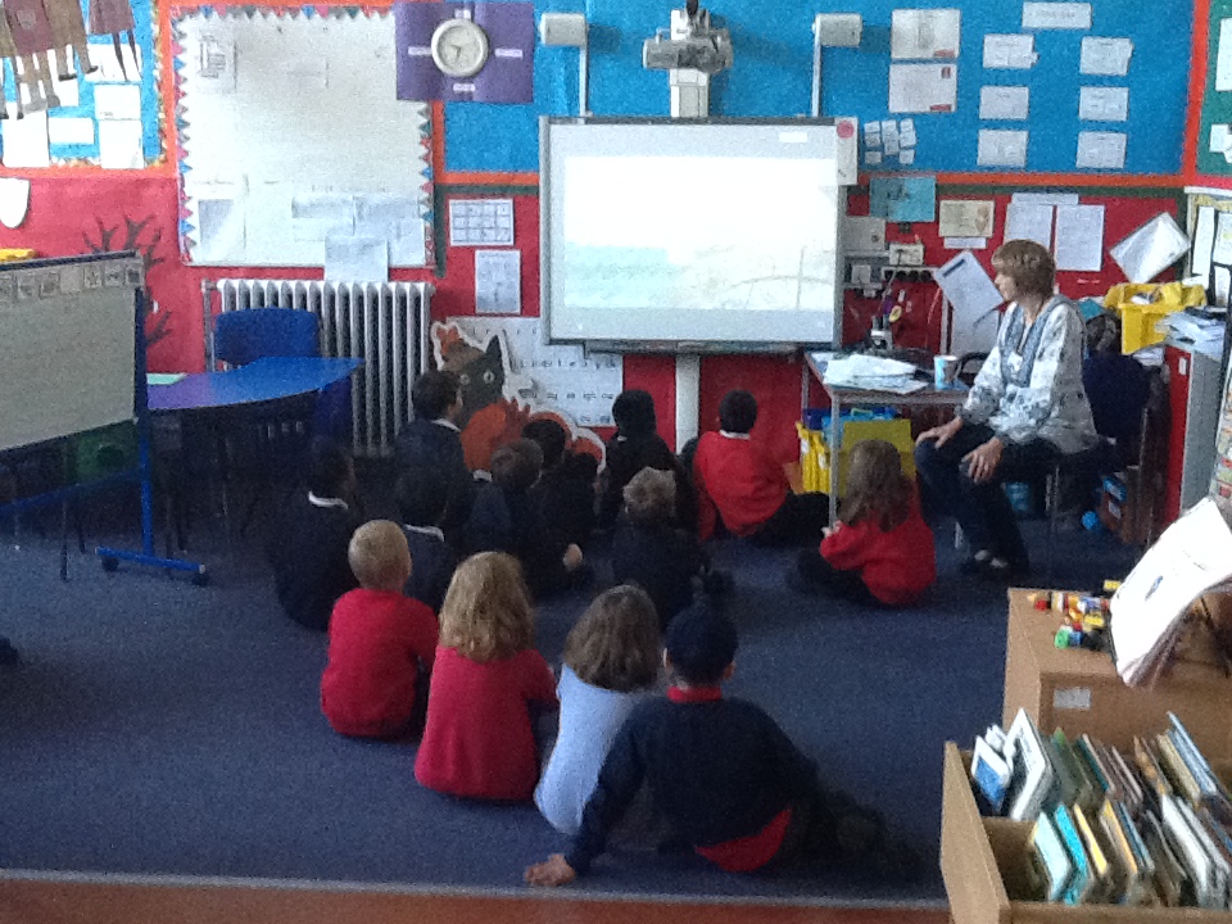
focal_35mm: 44
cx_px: 616
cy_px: 462
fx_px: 1566
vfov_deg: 32.9
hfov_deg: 42.9
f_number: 2.4
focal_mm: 2.03
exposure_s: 1/30
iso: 250
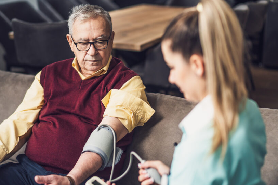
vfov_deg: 21.6
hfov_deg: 31.9
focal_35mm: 63
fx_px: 486
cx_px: 128
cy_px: 102
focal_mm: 50
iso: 200
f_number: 1.4
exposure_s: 1/160
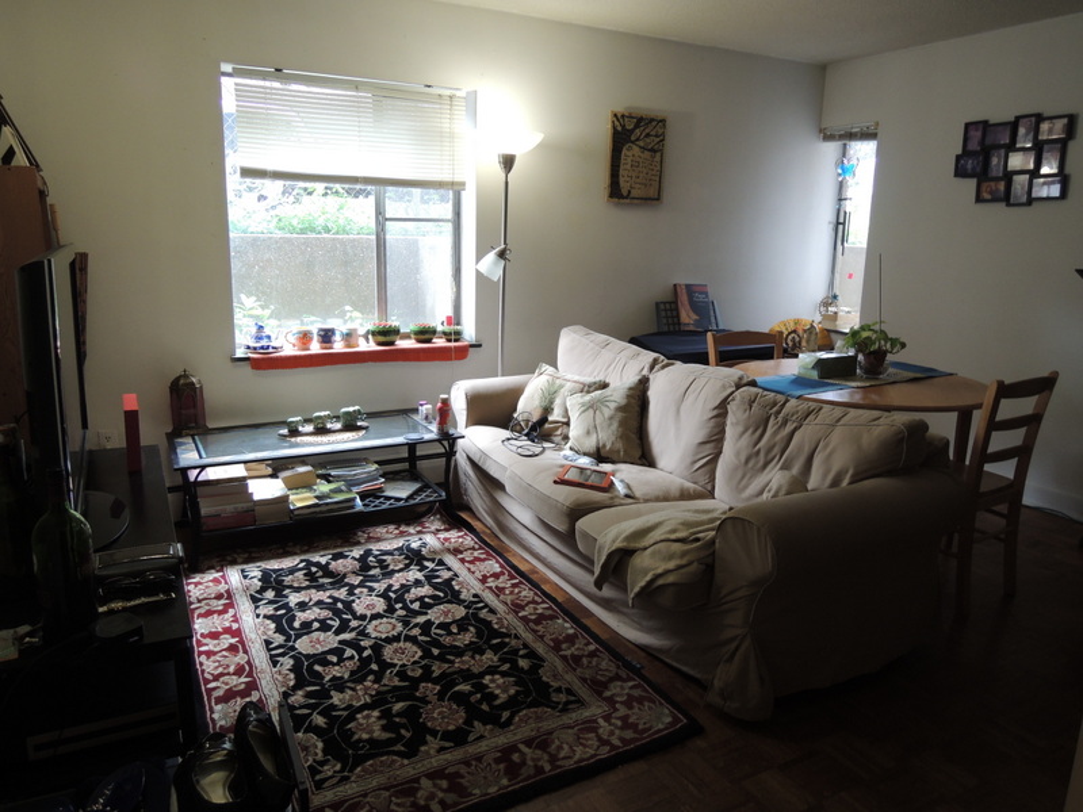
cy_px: 406
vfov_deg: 56.8
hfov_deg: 71.6
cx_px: 542
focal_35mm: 24
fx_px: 751
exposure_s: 1/30
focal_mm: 4.3
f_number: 2.8
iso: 180
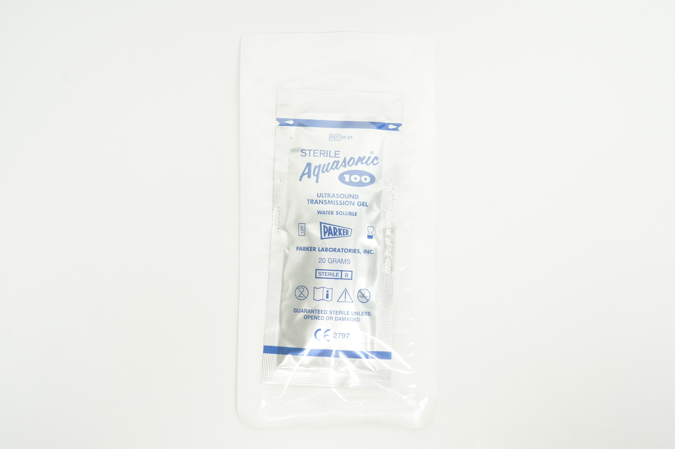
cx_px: 338
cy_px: 224
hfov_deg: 48.0
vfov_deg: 32.9
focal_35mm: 40
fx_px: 759
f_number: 9
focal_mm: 27
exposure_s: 1/15
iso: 400
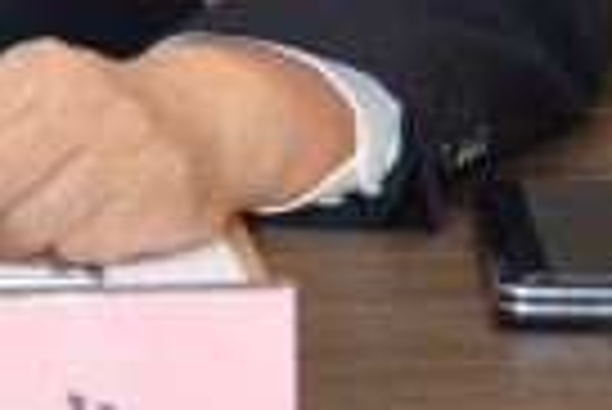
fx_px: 9019
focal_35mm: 530
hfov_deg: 3.9
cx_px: -364
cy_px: -385
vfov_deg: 2.6
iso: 720
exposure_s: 1/60
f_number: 5
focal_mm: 60
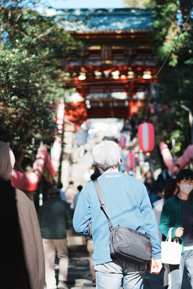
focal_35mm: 83
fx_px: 668
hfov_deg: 16.4
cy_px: 144
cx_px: 109
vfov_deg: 24.5
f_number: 1.8
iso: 160
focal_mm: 55
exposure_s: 1/2000
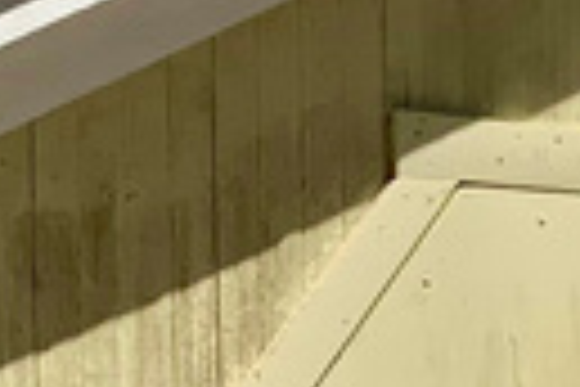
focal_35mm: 239
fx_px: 3850
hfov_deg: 8.6
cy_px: 608
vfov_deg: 5.7
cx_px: 72
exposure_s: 1/3125
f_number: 1.8
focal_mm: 3
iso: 16
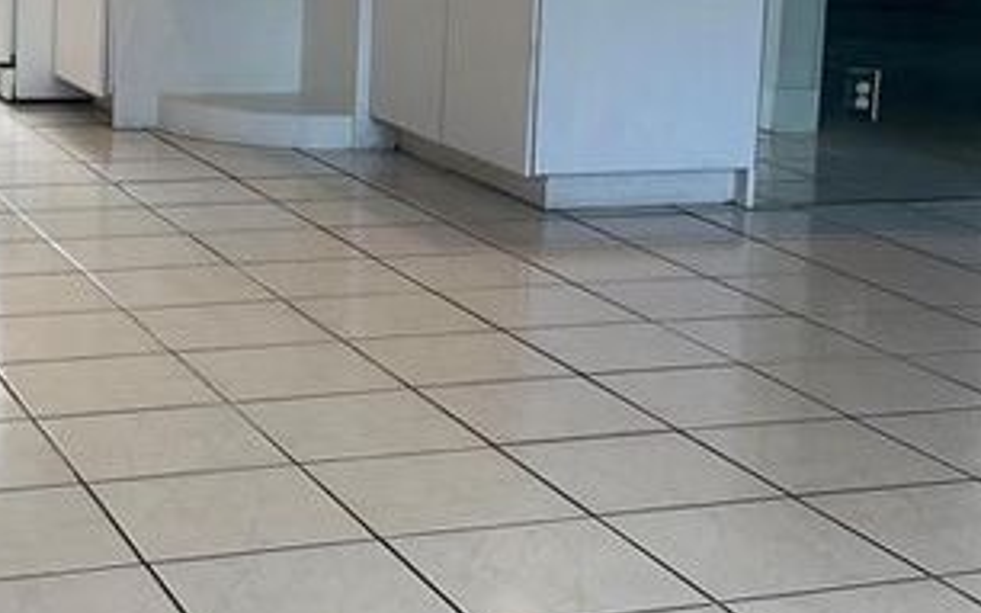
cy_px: 101
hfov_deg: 26.3
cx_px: 333
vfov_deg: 16.6
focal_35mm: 78
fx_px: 2085
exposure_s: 1/120
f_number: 1.5
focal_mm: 5.7
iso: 64
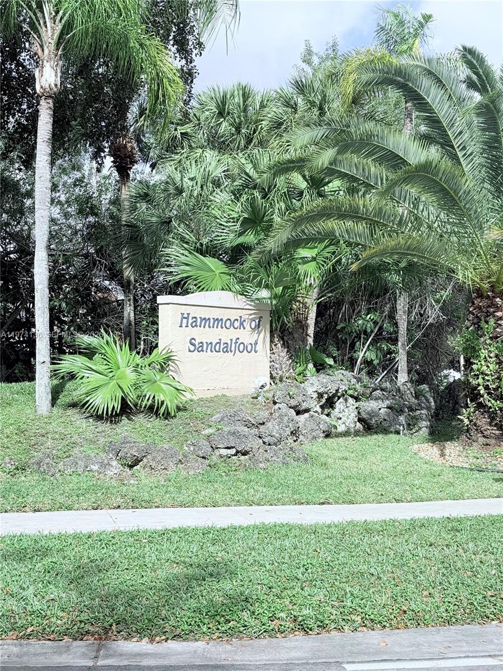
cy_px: 336
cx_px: 252
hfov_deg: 30.3
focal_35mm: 48
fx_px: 930
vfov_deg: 39.7
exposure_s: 1/3891
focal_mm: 6.76
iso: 64
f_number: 1.78
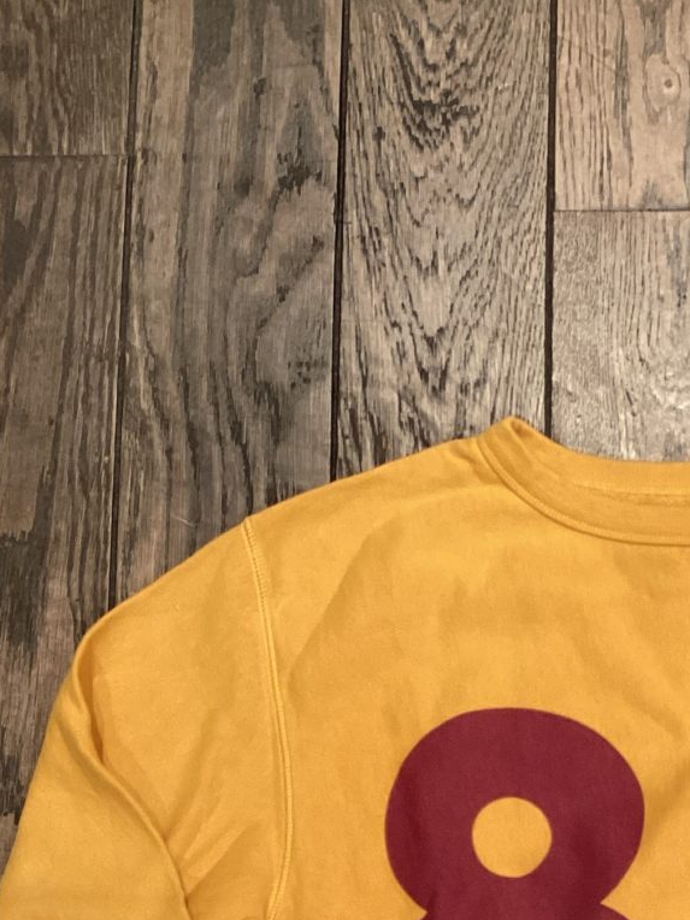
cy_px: 984
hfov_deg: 20.4
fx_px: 1834
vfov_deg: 26.2
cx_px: 745
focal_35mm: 69
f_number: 2.4
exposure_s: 1/50
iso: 125
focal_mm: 3.3
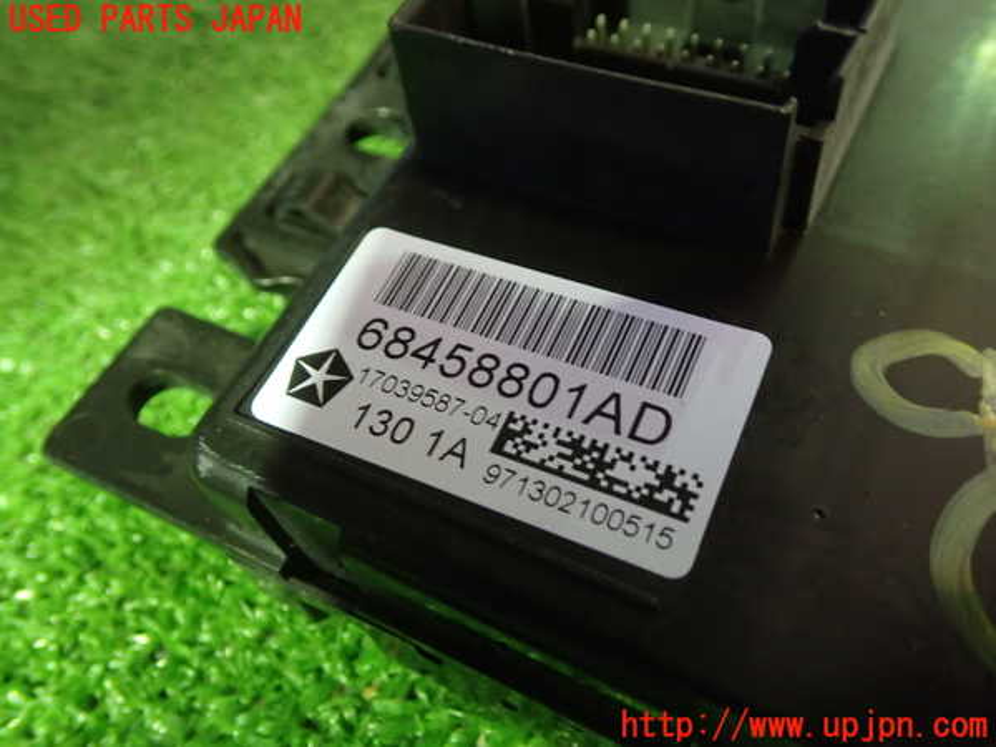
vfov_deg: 44.2
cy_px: 374
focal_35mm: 32
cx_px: 498
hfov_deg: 56.8
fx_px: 921
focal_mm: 5.79
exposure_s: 1/20
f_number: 2.4
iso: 800
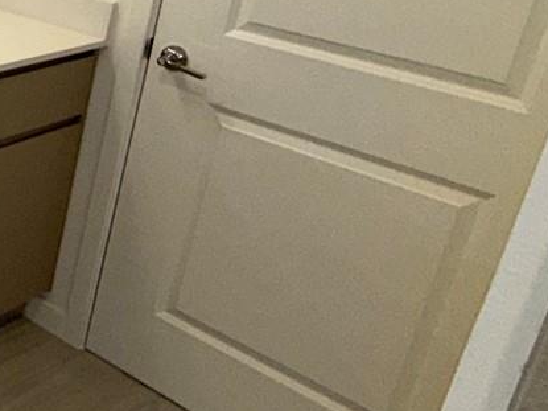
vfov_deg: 26.1
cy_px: 36
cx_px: -313
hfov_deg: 25.1
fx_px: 855
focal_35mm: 54
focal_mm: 2.22
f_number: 2.2
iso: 80
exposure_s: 1/122
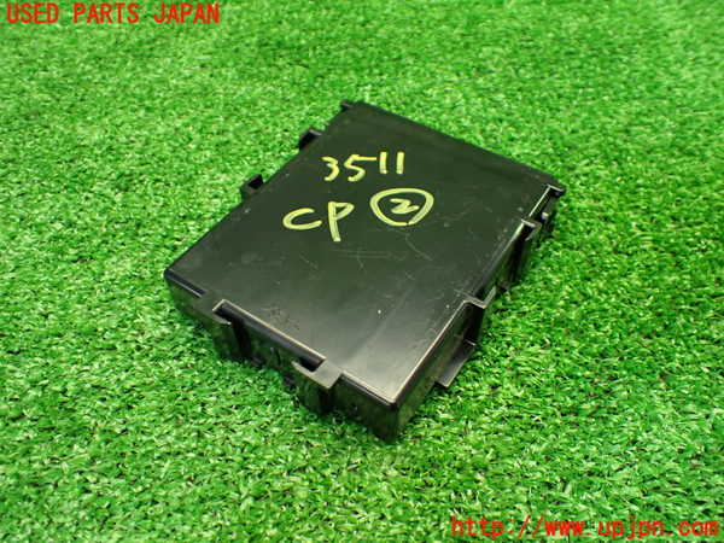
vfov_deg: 46.8
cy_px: 272
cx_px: 362
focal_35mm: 30
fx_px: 627
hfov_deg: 60.0
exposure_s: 1/125
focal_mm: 5.4
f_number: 2.3
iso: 800
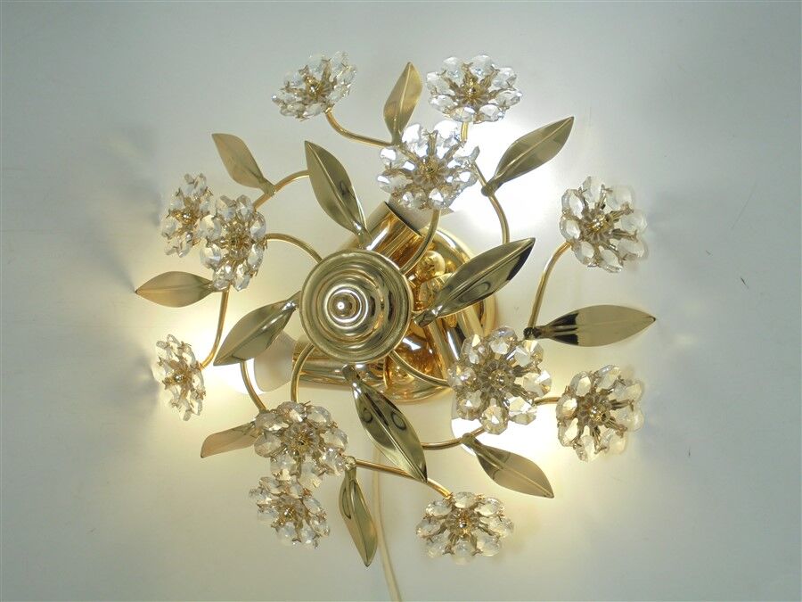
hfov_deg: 54.0
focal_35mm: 34
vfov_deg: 41.8
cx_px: 401
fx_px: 788
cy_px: 301
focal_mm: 6.1
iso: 100
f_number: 4
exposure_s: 1/200
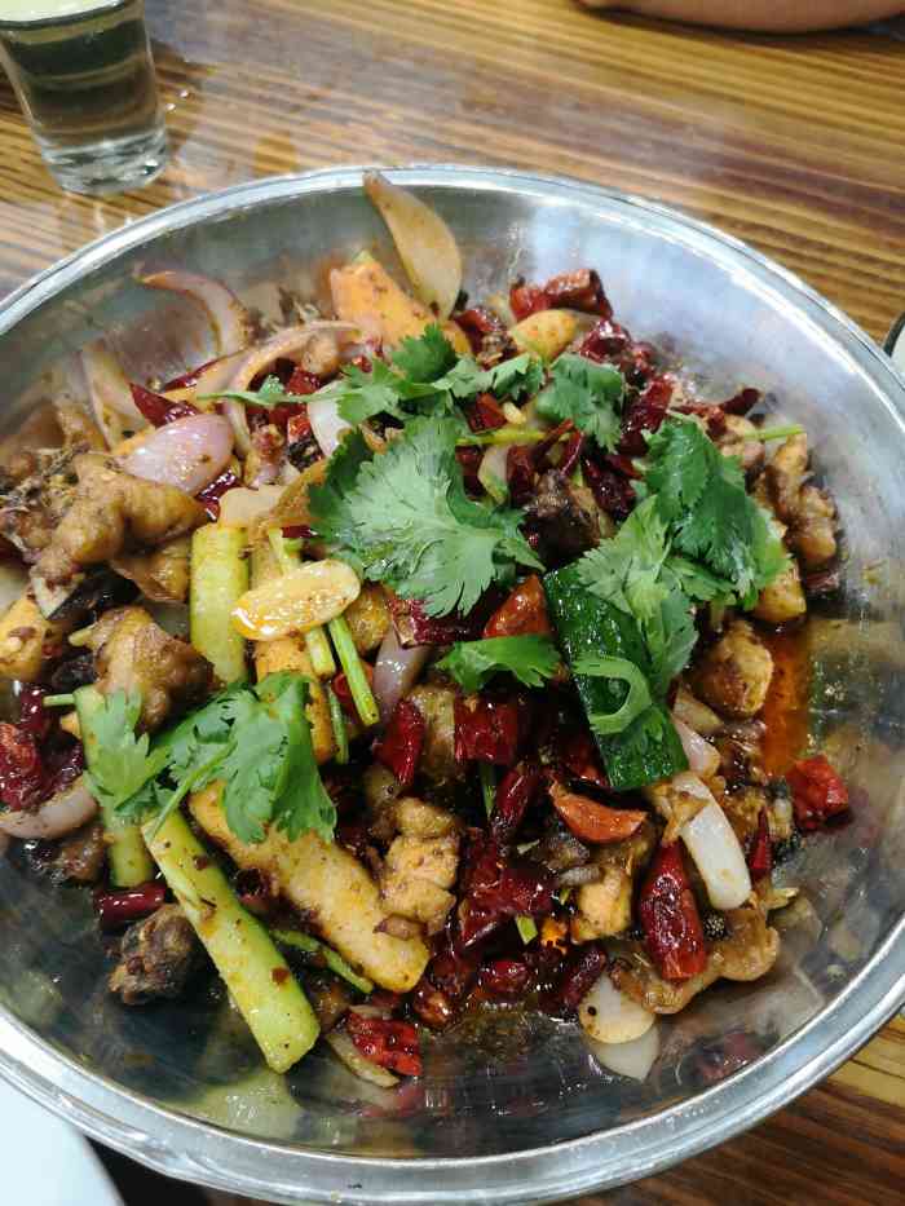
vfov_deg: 67.3
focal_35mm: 26
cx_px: 452
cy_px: 603
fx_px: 906
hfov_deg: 53.1
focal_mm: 4.75
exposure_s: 1/30
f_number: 1.8
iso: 320
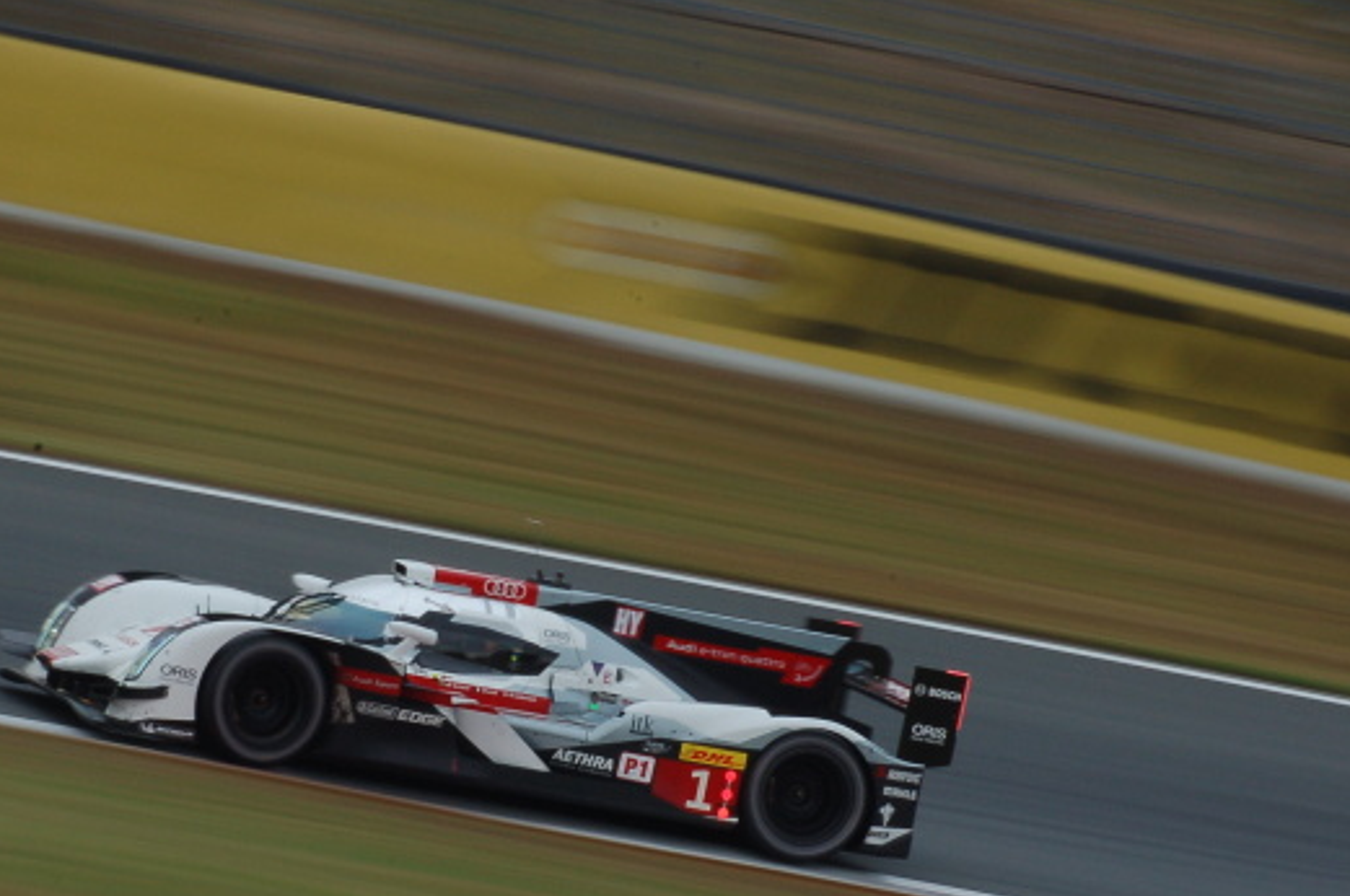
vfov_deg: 2.1
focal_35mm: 668
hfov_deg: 3.1
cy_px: 451
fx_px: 25018
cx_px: 531
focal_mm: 290
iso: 400
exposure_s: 1/20
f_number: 32
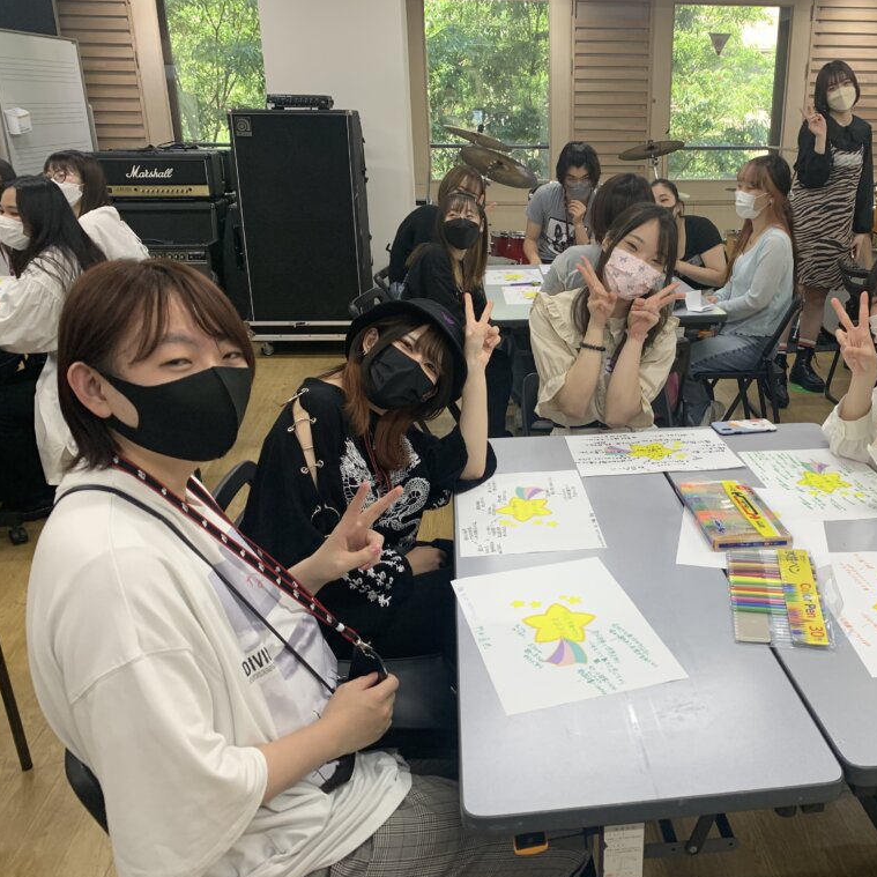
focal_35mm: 31
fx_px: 889
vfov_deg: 52.5
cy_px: 441
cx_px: 588
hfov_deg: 51.5
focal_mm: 4.25
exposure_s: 1/102
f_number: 1.8
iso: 100
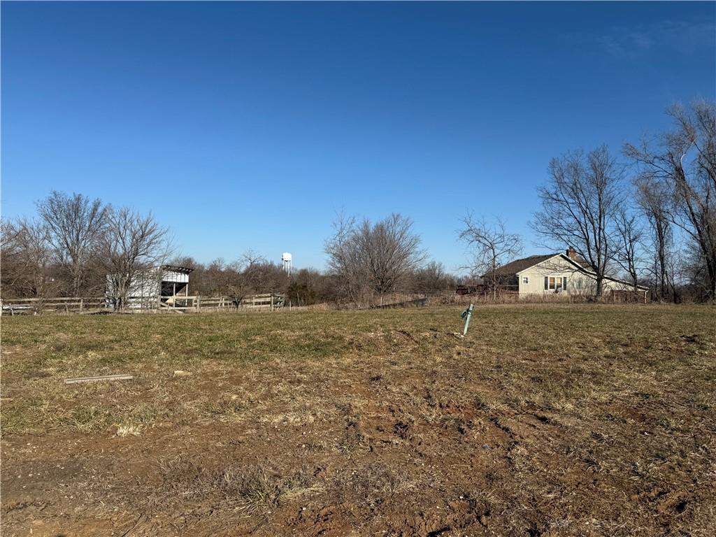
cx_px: 358
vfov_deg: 56.8
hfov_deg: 71.6
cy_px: 268
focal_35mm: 24
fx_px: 496
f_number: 1.78
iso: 80
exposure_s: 1/6711
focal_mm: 6.76
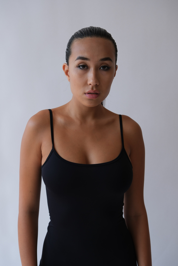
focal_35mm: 49
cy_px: 133
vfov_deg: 40.3
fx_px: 363
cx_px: 89
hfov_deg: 27.5
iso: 125
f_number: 5.6
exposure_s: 1/60
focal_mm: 32.5
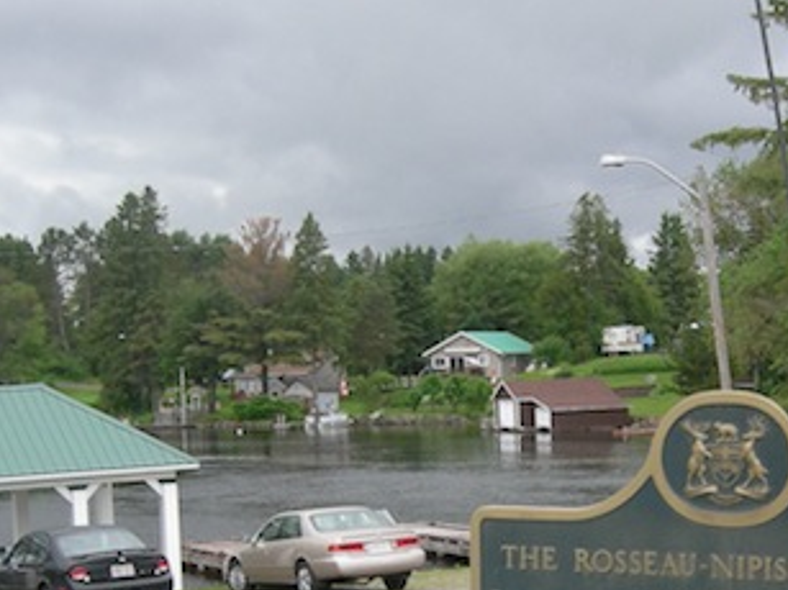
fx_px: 1707
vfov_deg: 19.3
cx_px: 488
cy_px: 531
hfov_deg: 25.9
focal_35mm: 75
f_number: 4.8
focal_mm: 7.5
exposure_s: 1/167
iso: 64
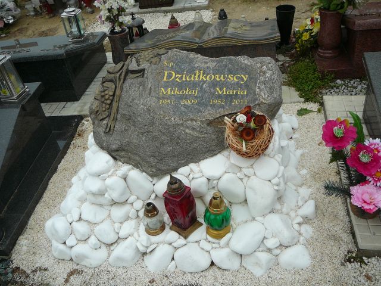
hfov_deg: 52.6
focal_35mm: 35
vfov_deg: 40.7
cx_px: 190
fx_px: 385
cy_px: 143
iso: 80
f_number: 2.8
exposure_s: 1/125
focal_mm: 5.2
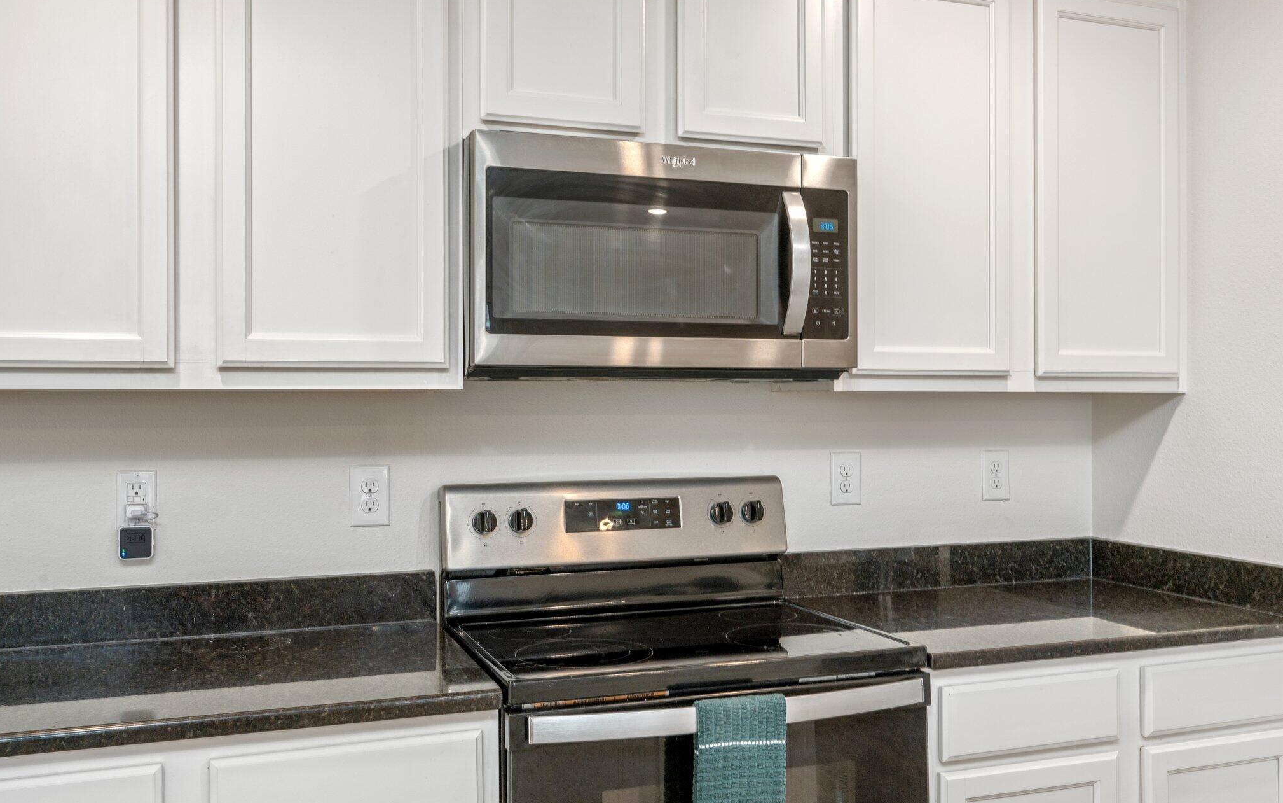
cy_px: 415
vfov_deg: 40.6
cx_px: 648
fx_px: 1084
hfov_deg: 61.2
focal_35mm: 31
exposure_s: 1/8
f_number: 9
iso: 400
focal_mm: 30
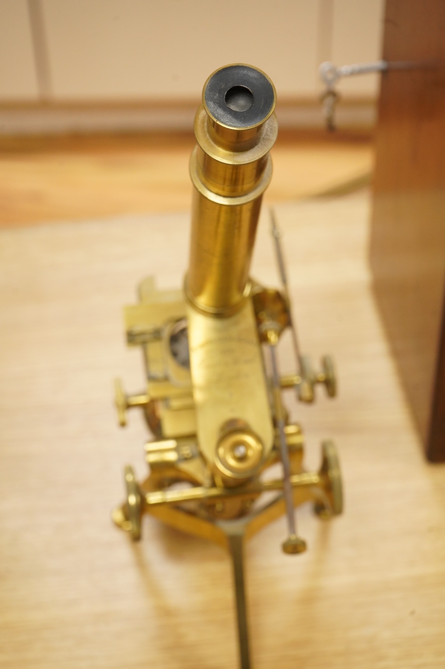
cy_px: 334
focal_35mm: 70
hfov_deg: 19.4
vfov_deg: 28.9
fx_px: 1300
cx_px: 222
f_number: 8
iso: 4000
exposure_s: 1/100
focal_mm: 70
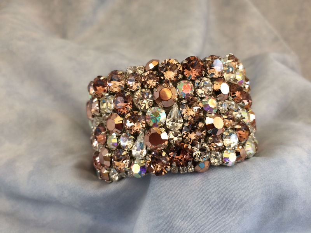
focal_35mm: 29
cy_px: 116
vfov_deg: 48.2
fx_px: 261
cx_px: 156
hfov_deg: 61.7
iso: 64
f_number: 2.2
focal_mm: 4.15
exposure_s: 1/30
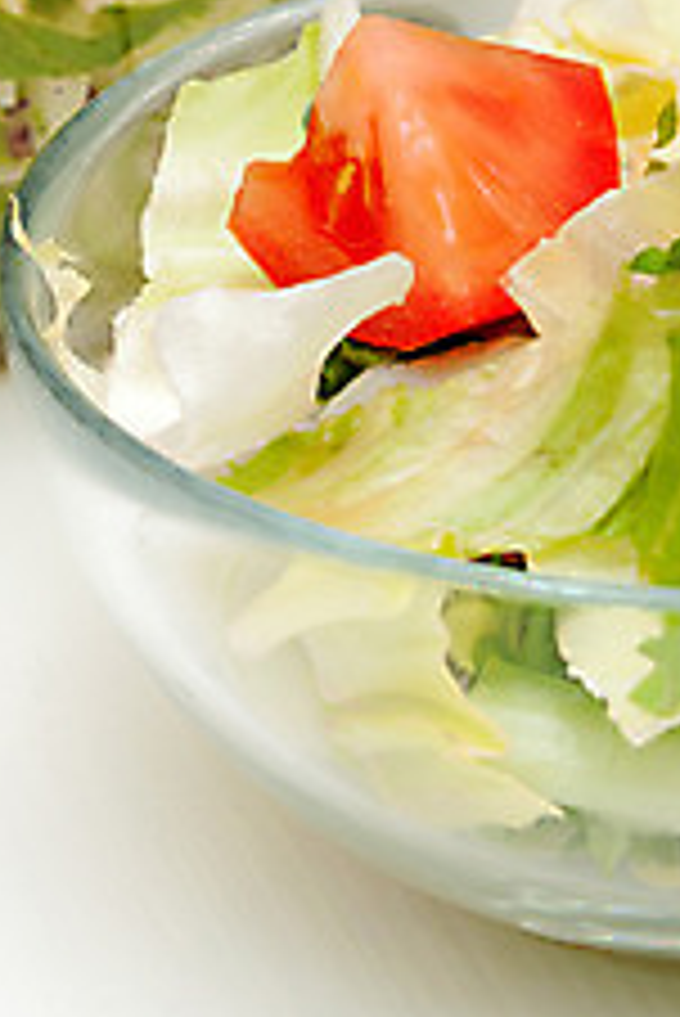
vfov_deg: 14.0
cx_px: 527
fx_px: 4127
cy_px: 266
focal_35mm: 146
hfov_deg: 9.4
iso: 200
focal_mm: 55
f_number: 14
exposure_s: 1/160
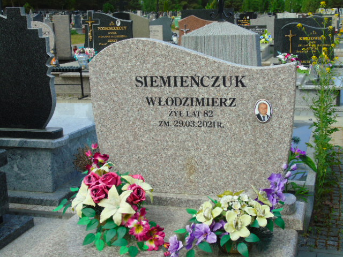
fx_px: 535
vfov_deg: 27.0
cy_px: 128
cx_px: 172
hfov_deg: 35.5
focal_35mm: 54
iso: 80
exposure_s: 1/400
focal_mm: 9.6
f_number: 4.3
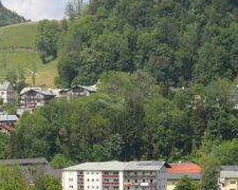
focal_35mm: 129
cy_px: 172
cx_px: -40
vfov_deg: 11.9
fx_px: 909
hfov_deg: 14.5
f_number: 4
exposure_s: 1/500
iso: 80
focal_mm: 8.7
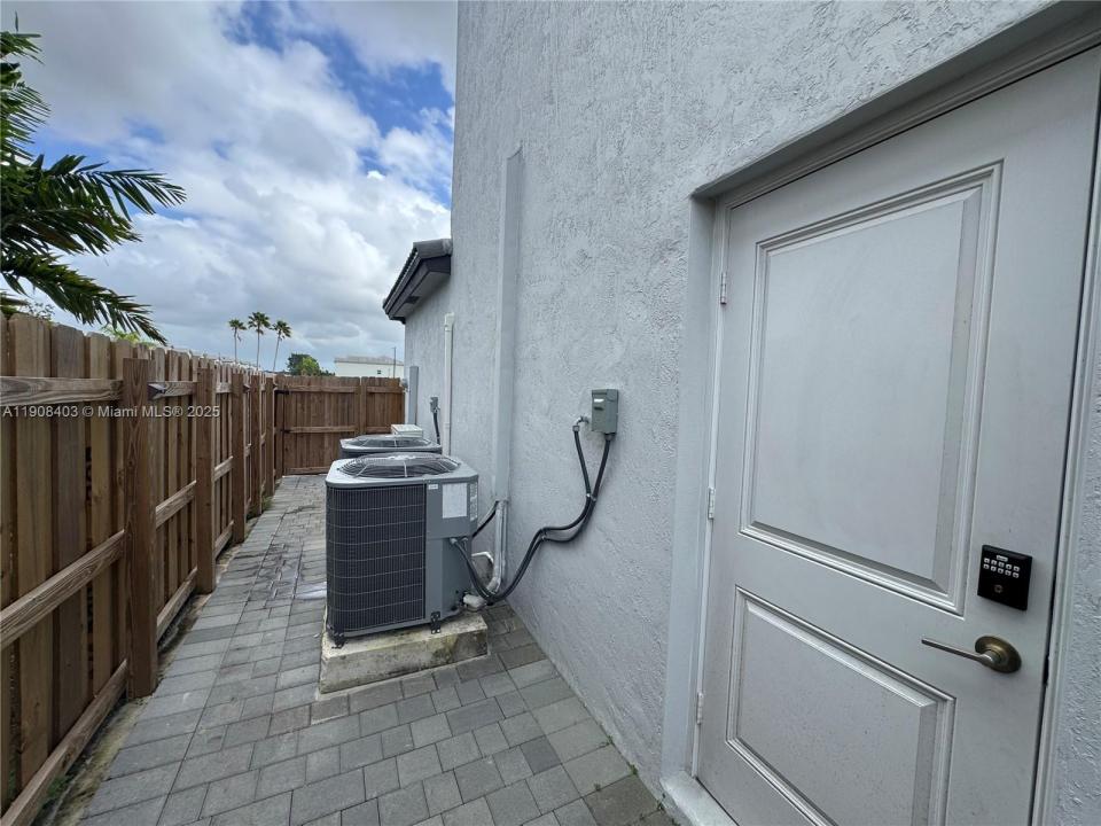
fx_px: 445
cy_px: 413
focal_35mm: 14
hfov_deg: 102.1
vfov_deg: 85.7
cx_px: 550
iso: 40
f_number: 2.2
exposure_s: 1/713
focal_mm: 2.22
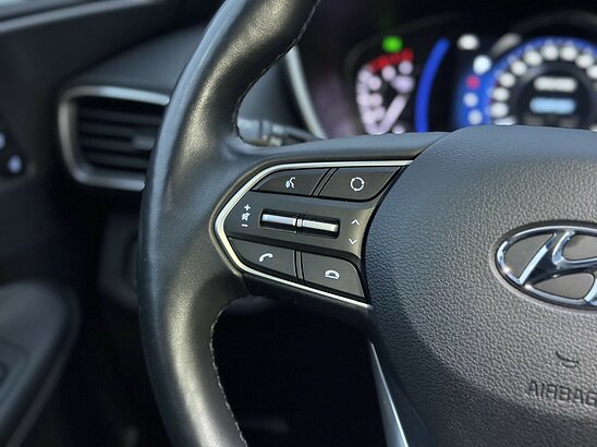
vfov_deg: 30.2
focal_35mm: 48
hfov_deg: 39.7
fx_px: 827
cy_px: 224
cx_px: 298
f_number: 1.78
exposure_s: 1/29
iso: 800
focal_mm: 6.76
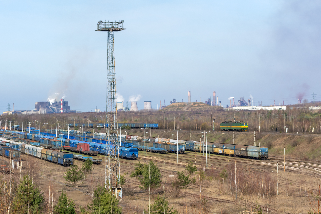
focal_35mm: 78
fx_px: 696
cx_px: 160
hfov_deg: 26.0
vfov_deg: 17.5
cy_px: 107
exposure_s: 1/320
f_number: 10
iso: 100
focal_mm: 52
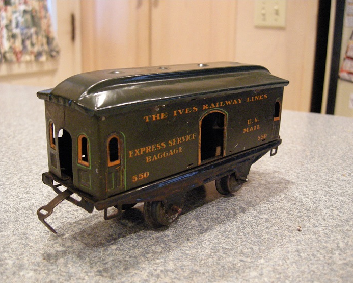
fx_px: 386
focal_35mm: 37
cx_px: 177
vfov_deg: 40.1
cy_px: 143
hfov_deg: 49.1
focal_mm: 7.5
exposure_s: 1/12
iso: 400
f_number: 2.7
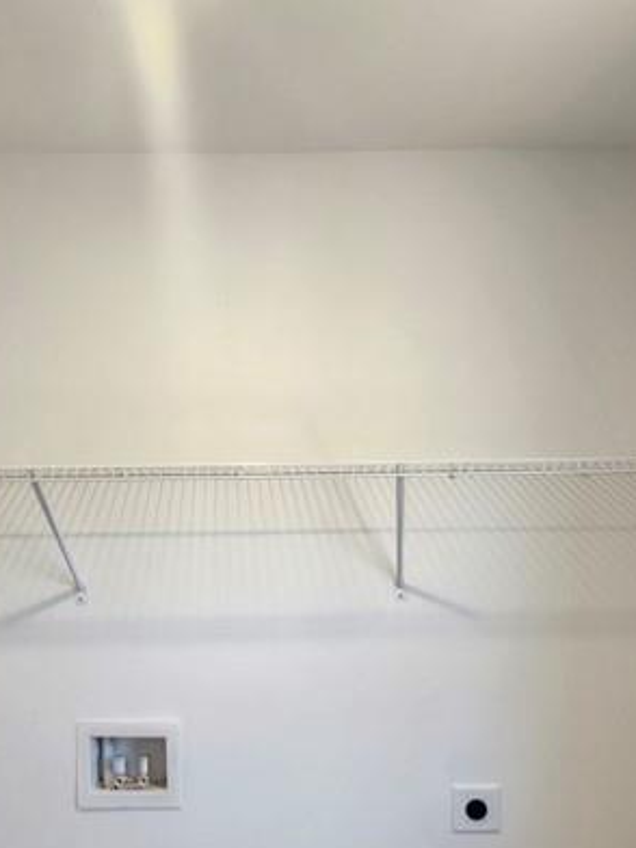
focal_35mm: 34
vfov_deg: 52.0
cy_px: 621
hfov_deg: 41.7
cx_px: 353
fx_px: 833
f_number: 2.2
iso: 160
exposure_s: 1/60.2
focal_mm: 2.2
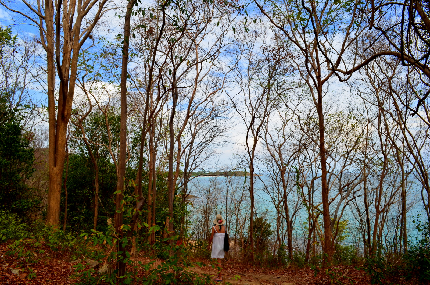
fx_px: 322
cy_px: 142
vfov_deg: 47.7
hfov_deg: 67.5
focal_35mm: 27
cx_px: 215
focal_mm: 18
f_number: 11
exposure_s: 1/125
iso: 140
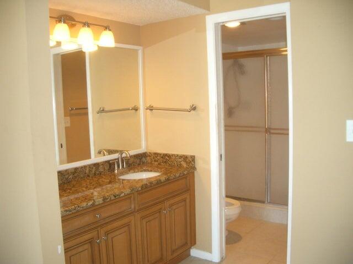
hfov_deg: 52.6
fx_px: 357
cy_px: 132
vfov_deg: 40.7
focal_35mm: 35
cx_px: 176
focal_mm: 5.8
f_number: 2.6
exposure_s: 1/80
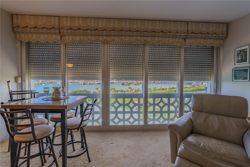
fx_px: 115
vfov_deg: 72.0
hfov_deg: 95.0
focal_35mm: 16
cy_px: 84
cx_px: 125
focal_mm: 11
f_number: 7.1
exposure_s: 1/320
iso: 200
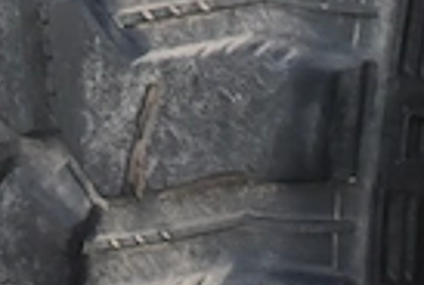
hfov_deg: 5.4
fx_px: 4516
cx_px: 232
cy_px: -500
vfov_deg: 3.5
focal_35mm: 383
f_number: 4
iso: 500
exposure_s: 1/60
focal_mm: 35
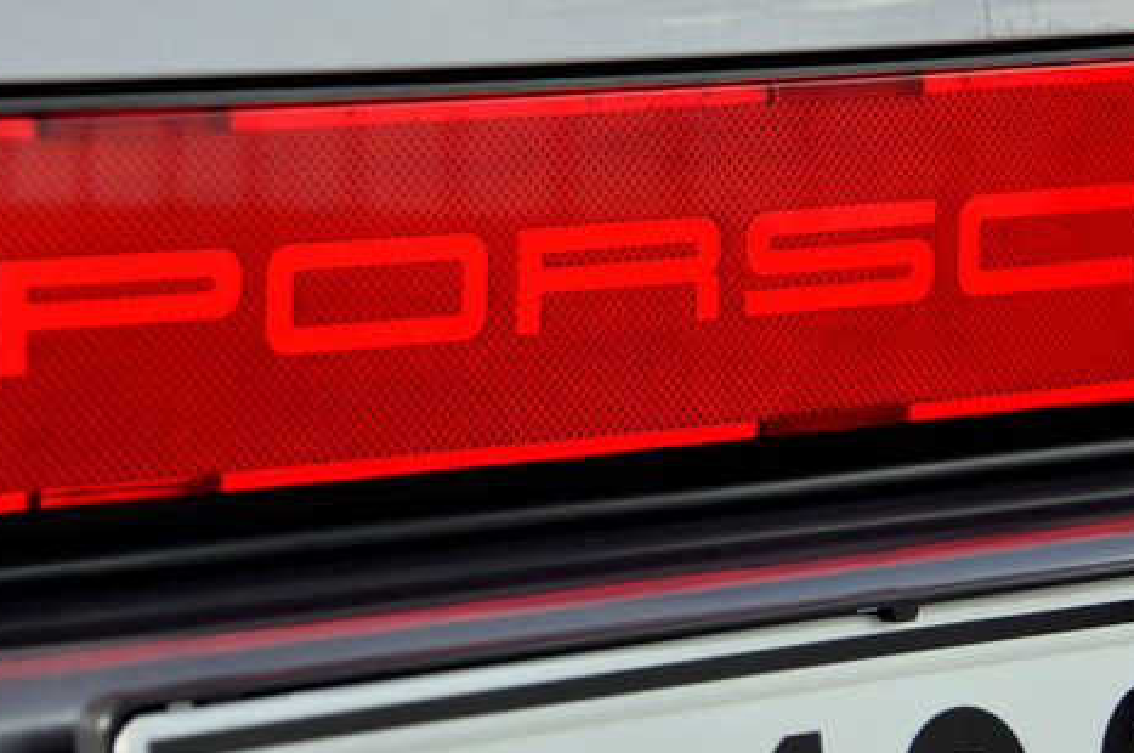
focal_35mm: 210
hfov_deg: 9.8
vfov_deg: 6.5
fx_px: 6600
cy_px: 289
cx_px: 741
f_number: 5.3
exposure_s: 1/400
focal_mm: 85
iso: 500
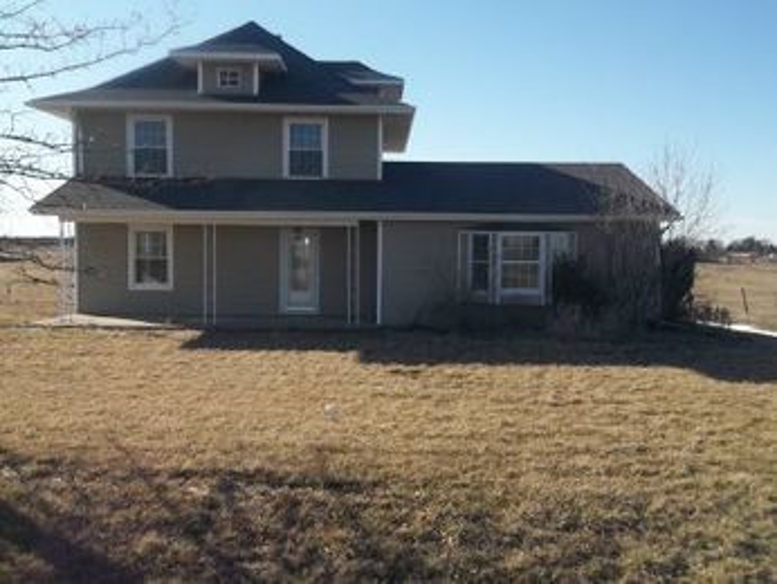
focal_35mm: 37
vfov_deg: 38.7
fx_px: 831
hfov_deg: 50.1
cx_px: 388
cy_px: 292
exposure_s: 1/100
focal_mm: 6.6
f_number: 10.1
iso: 80
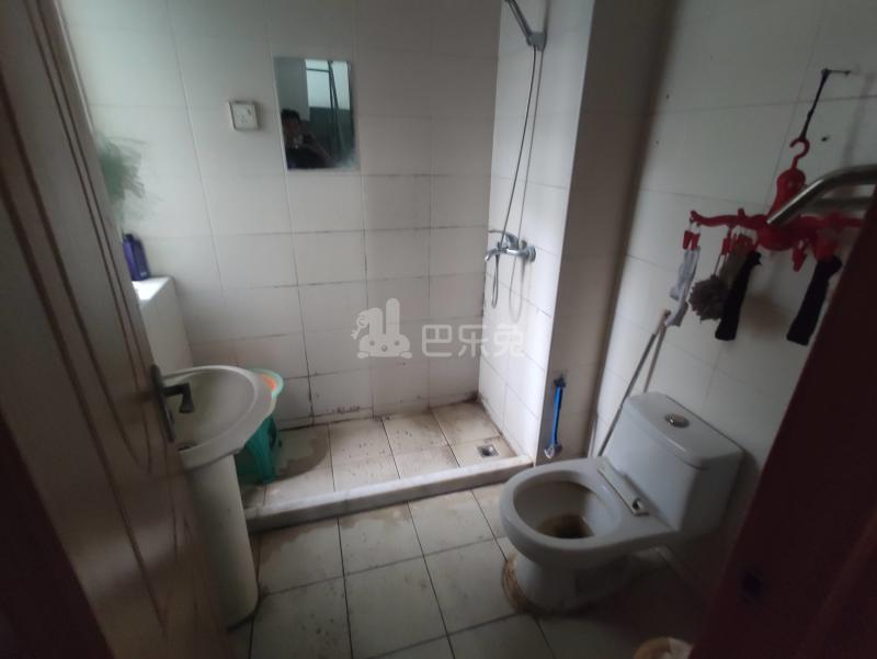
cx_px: 438
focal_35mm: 15
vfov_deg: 81.8
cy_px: 330
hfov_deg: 98.1
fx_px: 380
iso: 2585
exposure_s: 1/25
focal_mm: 2.25
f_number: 2.2
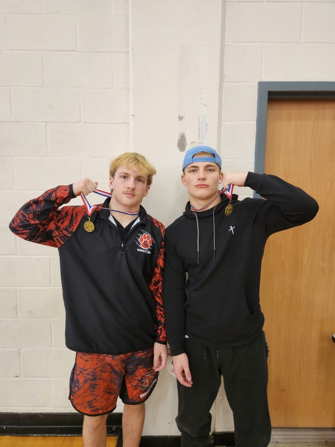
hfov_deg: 58.9
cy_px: 224
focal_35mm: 23
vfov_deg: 73.9
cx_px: 168
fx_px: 297
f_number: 1.8
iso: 200
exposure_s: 1/60
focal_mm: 5.4
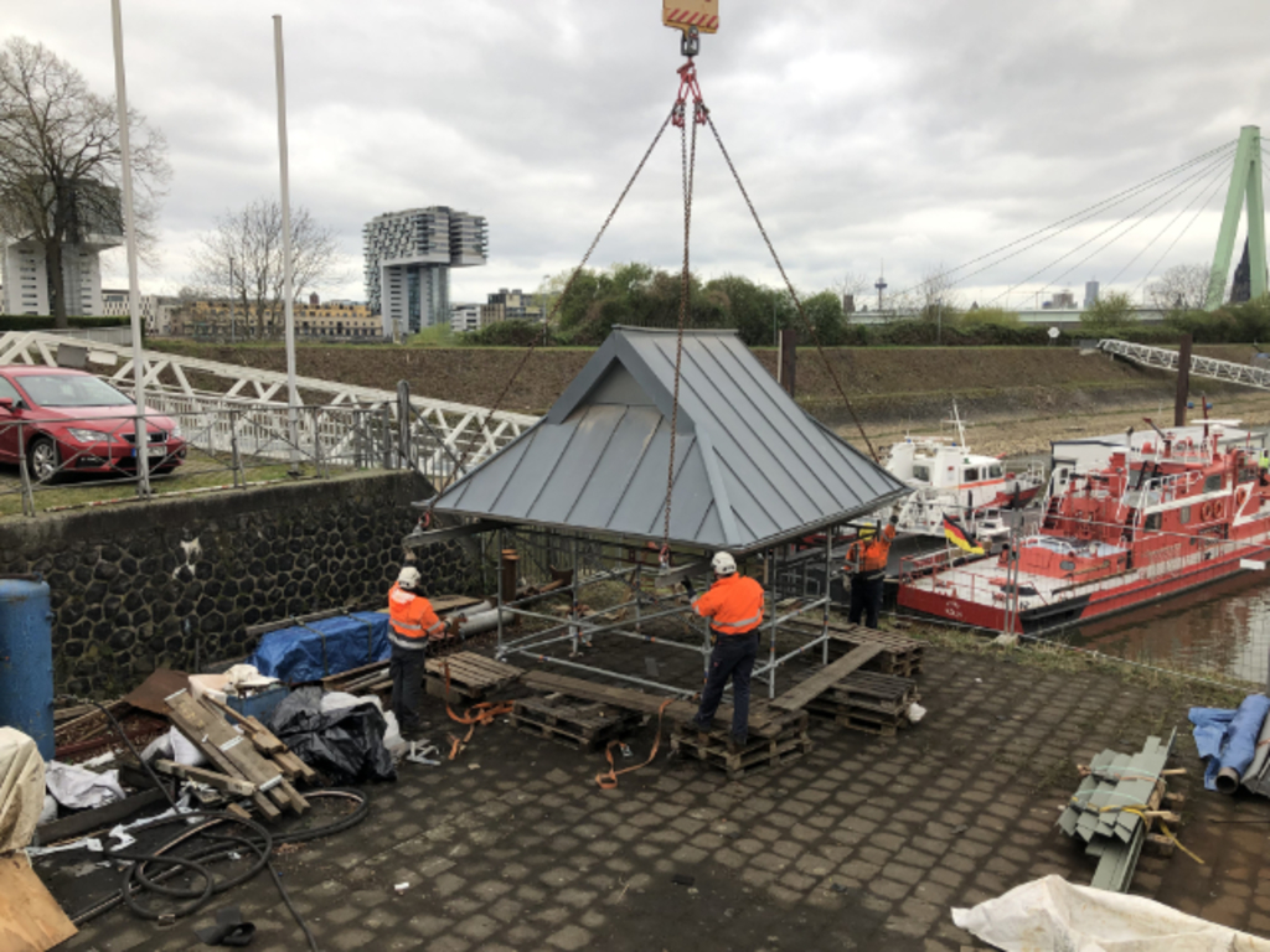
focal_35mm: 28
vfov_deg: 49.7
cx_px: 635
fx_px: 1027
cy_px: 476
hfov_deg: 63.4
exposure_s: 1/273
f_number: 1.8
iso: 20
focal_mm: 4
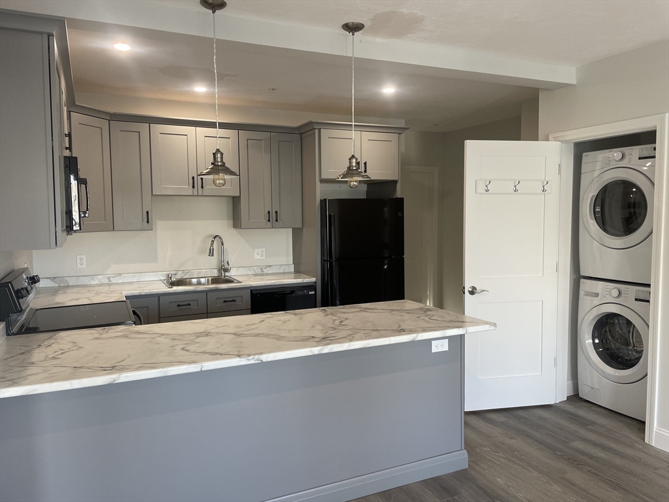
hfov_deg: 67.3
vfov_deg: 53.1
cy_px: 251
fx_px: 502
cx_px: 334
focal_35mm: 26
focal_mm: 4.2
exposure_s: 1/60
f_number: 1.6
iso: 64
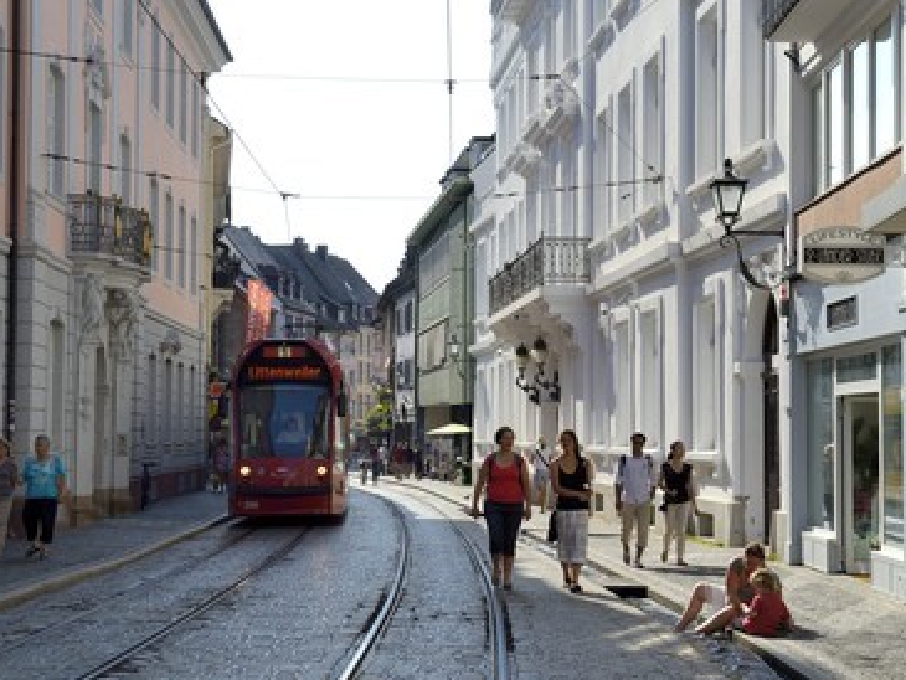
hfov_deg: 30.2
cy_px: 345
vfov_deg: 22.9
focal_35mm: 64
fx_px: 1676
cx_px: 485
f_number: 13
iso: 200
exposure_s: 1/250
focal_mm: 58
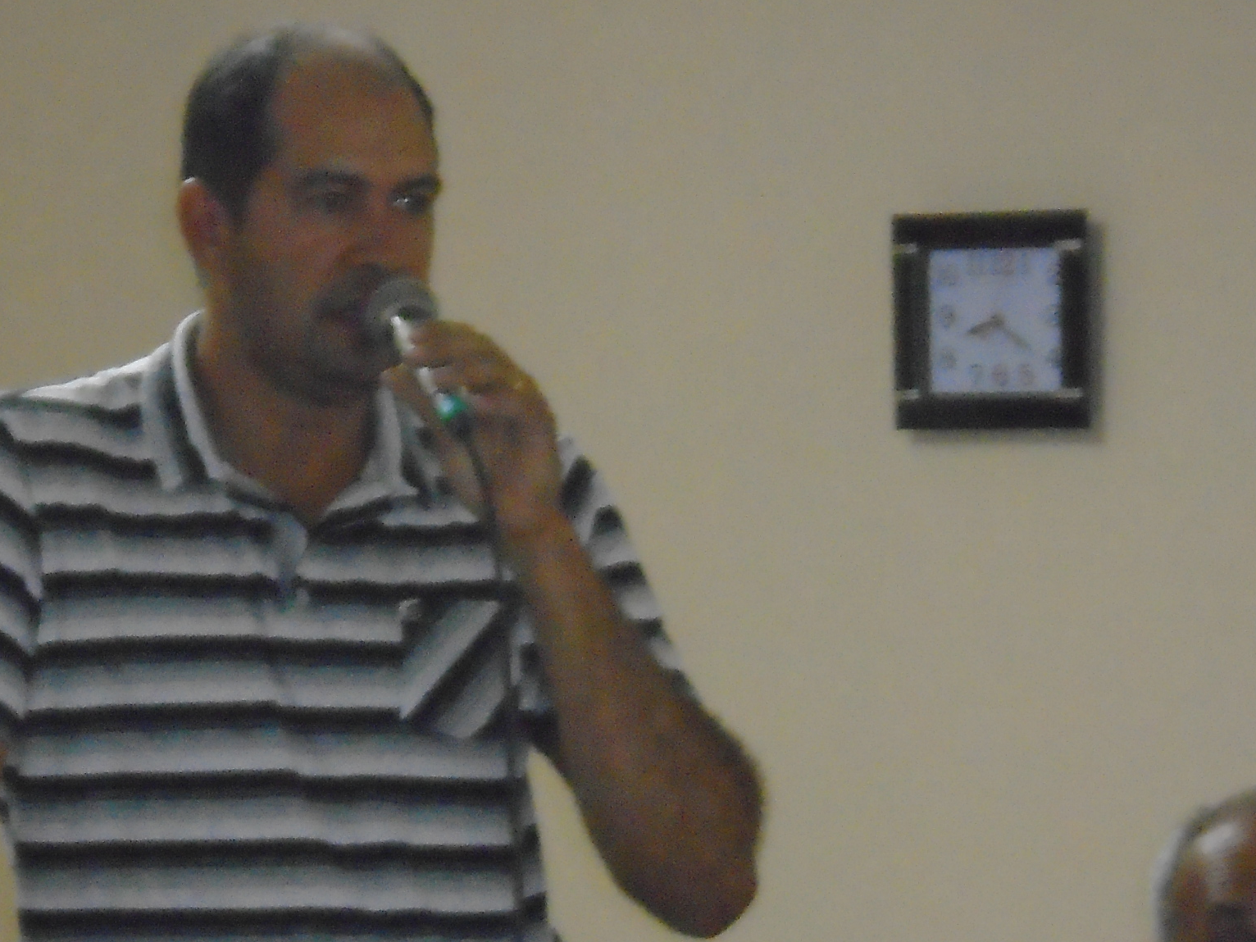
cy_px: 683
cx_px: 365
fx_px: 7982
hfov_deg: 9.0
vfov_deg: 6.7
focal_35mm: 220
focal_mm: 23
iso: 800
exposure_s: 1/15
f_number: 6.4
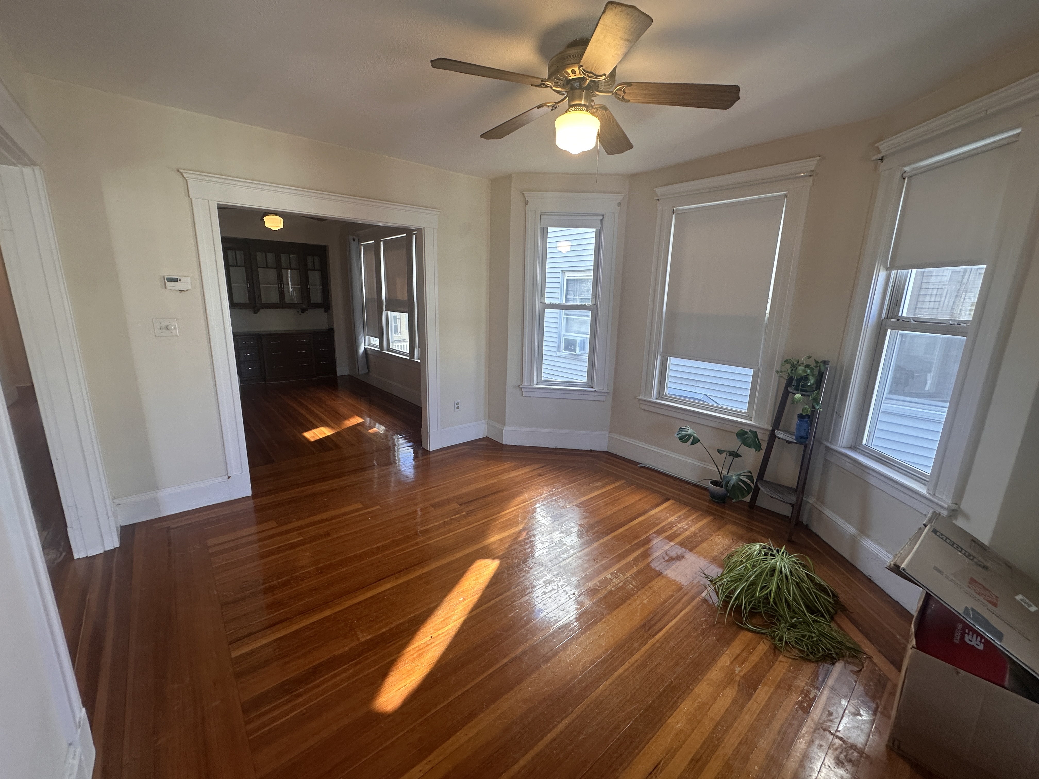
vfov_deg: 85.7
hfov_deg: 102.1
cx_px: 520
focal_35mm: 14
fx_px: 420
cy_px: 390
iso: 160
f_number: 2.2
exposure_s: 1/120
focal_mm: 2.22
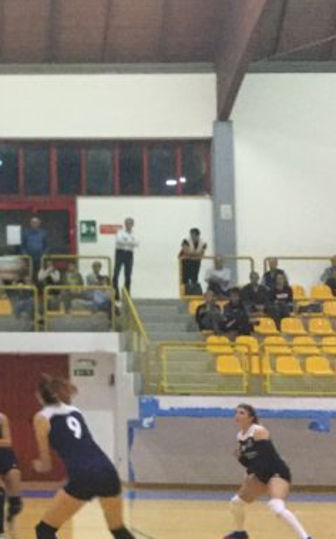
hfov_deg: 14.0
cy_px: 245
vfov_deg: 23.3
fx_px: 1305
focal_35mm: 89
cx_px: -128
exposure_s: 1/25
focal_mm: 3.3
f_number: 2.4
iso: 200
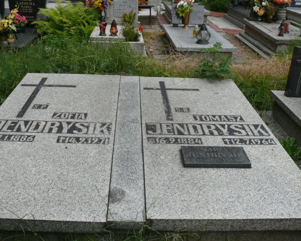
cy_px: 117
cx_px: 137
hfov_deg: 47.9
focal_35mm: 38
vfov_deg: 39.2
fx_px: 339
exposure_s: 1/125
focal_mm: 7.4
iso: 100
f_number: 4
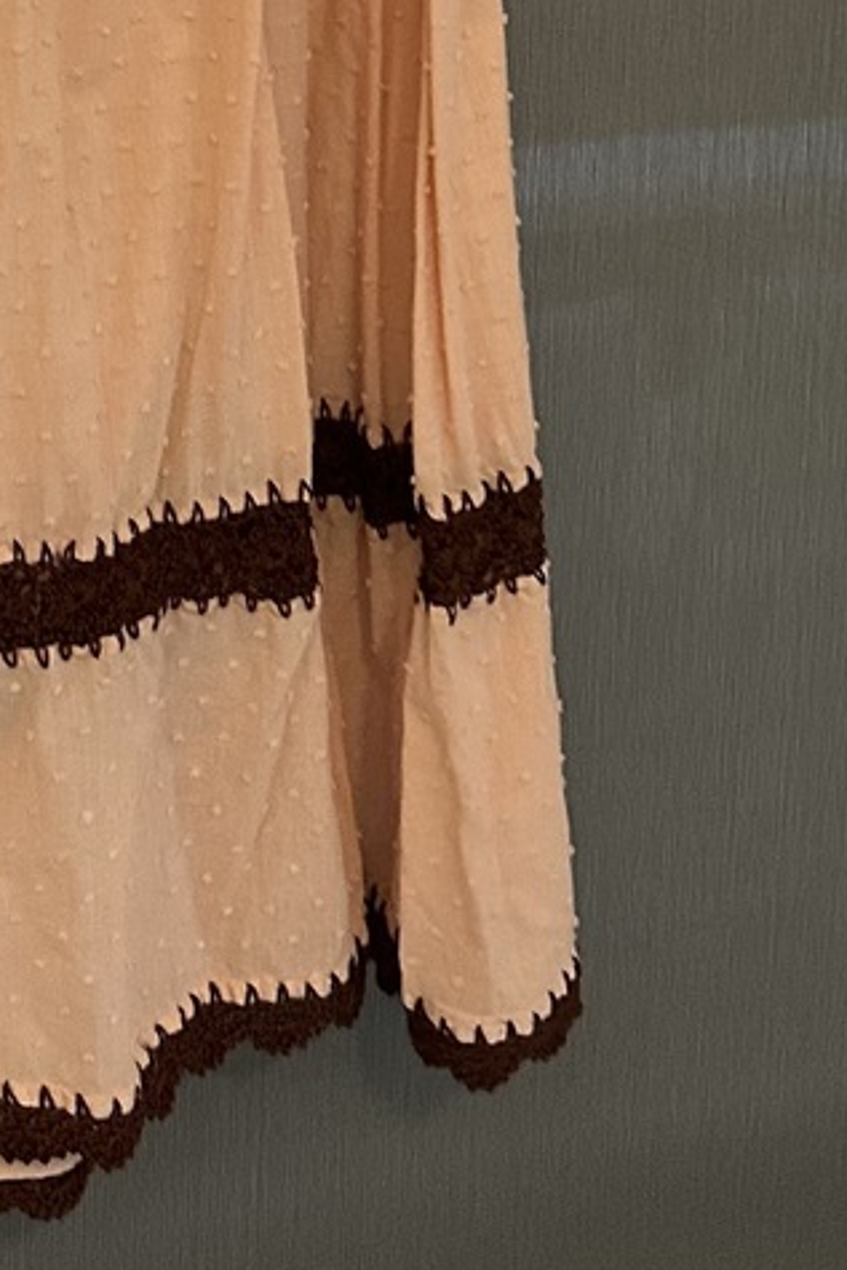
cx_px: -43
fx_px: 2962
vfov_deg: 20.9
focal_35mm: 84
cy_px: -580
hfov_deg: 15.9
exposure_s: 1/50
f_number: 1.78
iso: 320
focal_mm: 6.86
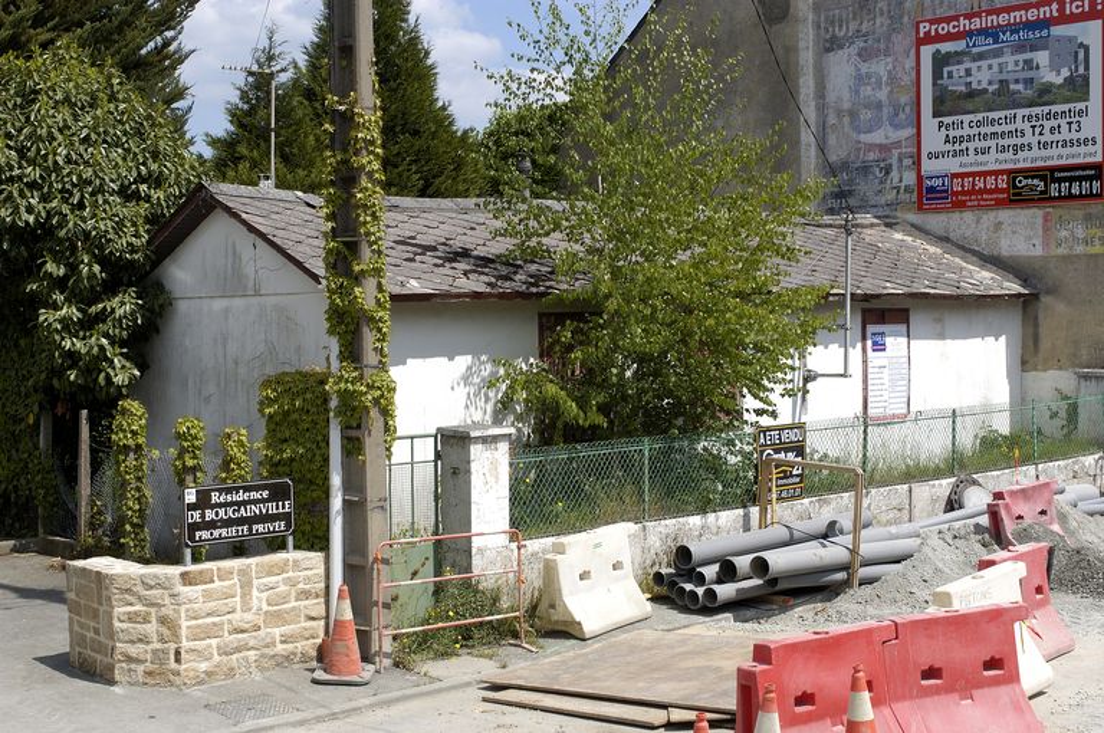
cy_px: 366
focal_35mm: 51
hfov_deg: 38.9
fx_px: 1562
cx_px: 552
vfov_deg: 26.4
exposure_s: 1/160
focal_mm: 34
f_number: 14
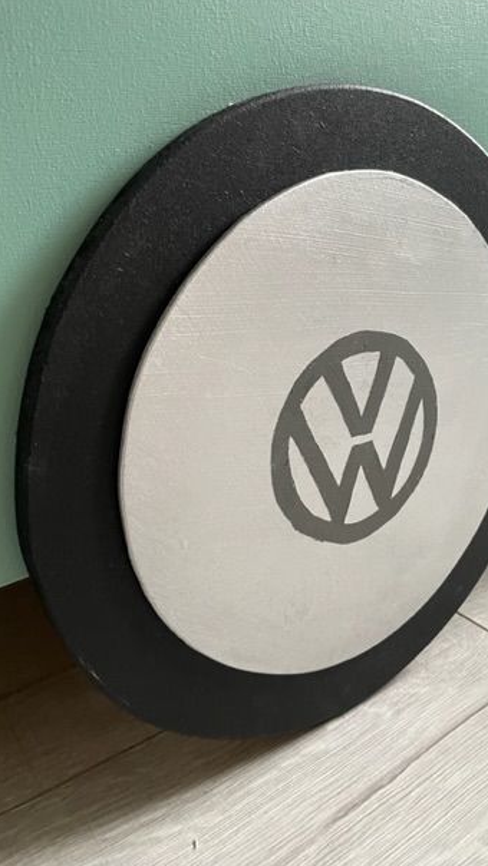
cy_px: 409
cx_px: 293
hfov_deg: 38.8
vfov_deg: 64.2
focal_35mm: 30
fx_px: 690
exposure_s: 1/60
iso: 500
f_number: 1.6
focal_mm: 4.2
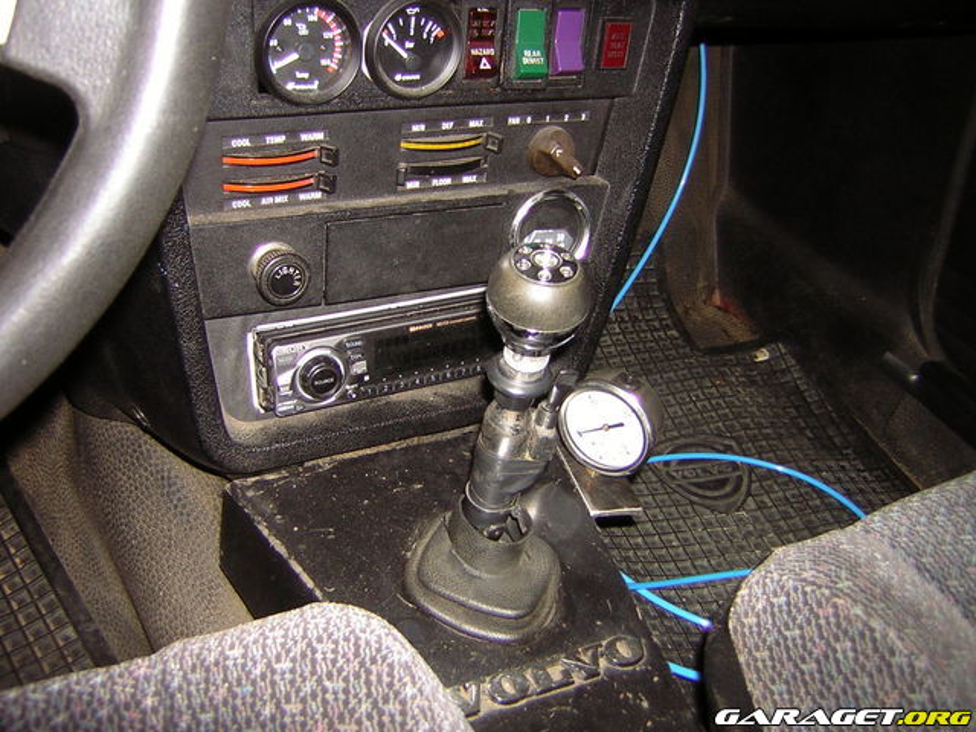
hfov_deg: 51.4
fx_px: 1015
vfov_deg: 39.7
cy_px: 366
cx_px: 488
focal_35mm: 36
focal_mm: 4.7
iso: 50
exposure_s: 1/60.1
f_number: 2.6
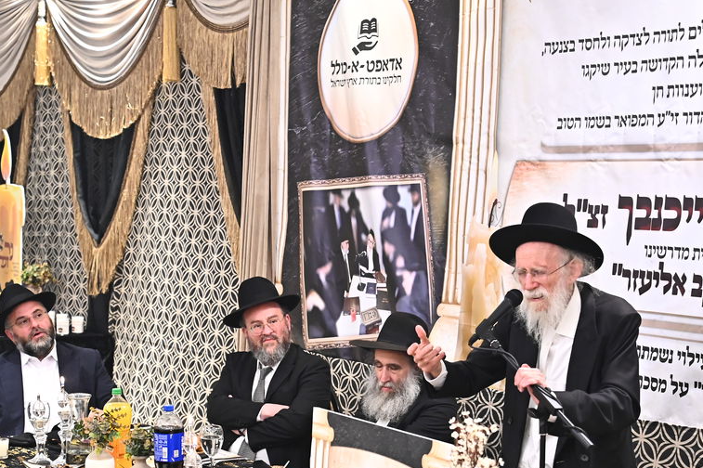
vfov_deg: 18.2
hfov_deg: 27.3
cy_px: 387
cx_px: 381
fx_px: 1444
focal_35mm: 74
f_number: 2.8
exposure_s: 1/125
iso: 2500
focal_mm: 40
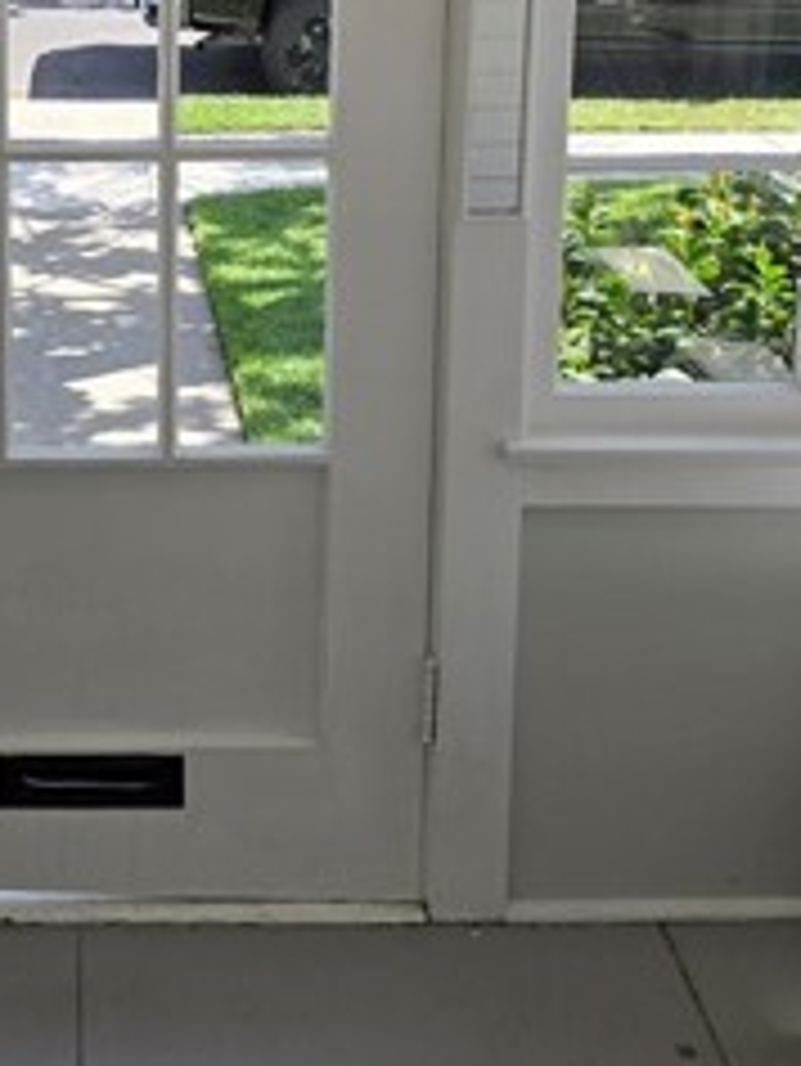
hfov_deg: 23.1
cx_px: 99
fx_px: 1911
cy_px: 40
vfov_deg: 29.4
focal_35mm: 62
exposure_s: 1/1623
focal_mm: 6.3
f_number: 1.7
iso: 80
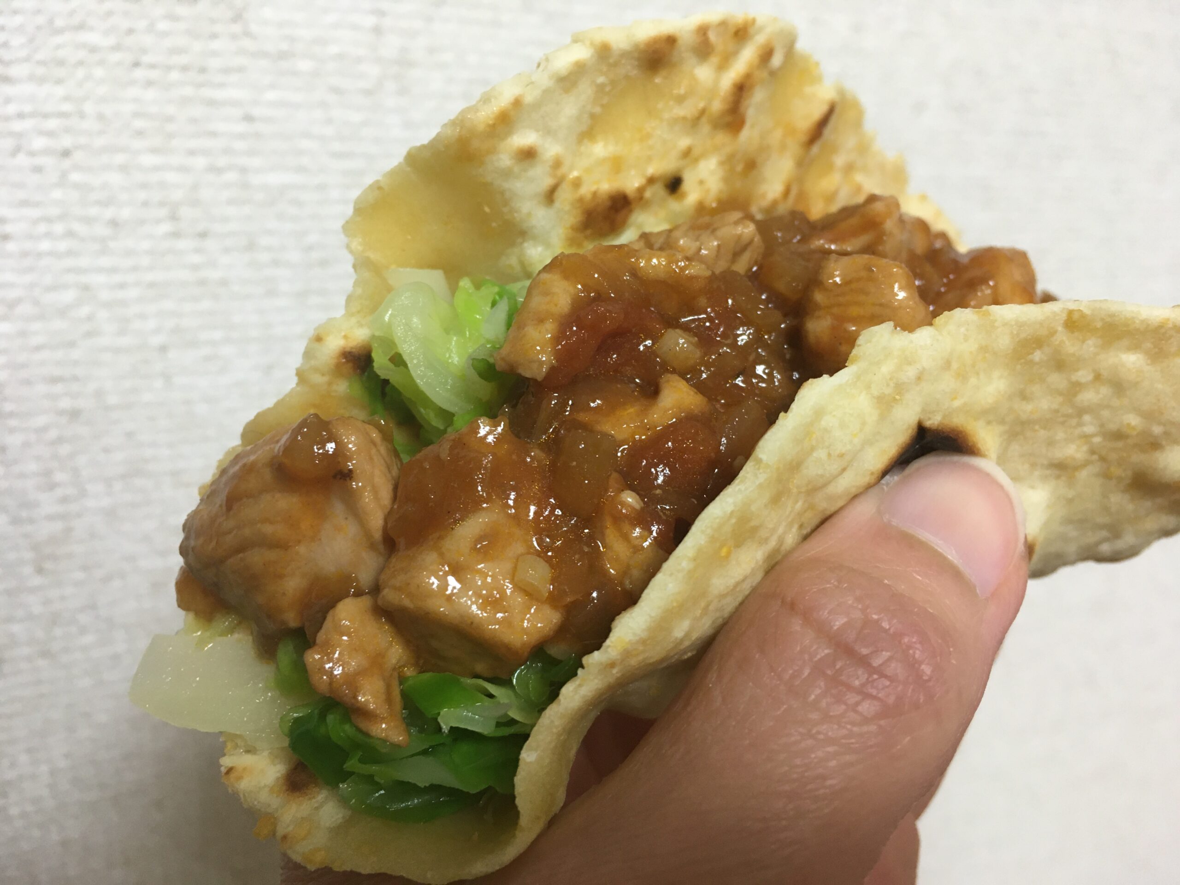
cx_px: 590
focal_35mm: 29
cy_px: 442
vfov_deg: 48.2
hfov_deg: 61.7
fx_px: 989
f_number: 2.2
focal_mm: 4.15
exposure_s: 1/30
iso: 100
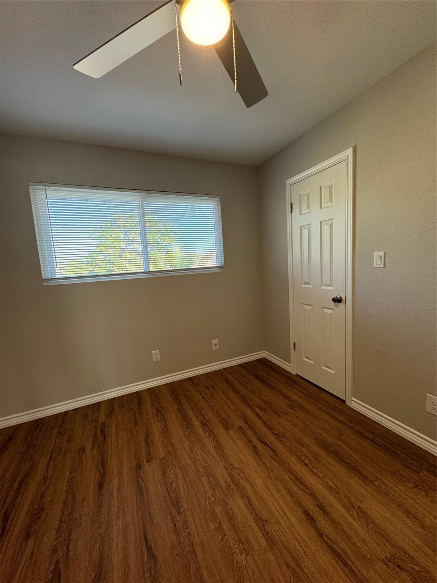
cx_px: 218
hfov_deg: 85.7
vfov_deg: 102.1
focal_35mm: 14
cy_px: 292
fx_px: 236
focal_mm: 2.22
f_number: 2.2
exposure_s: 1/120
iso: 160
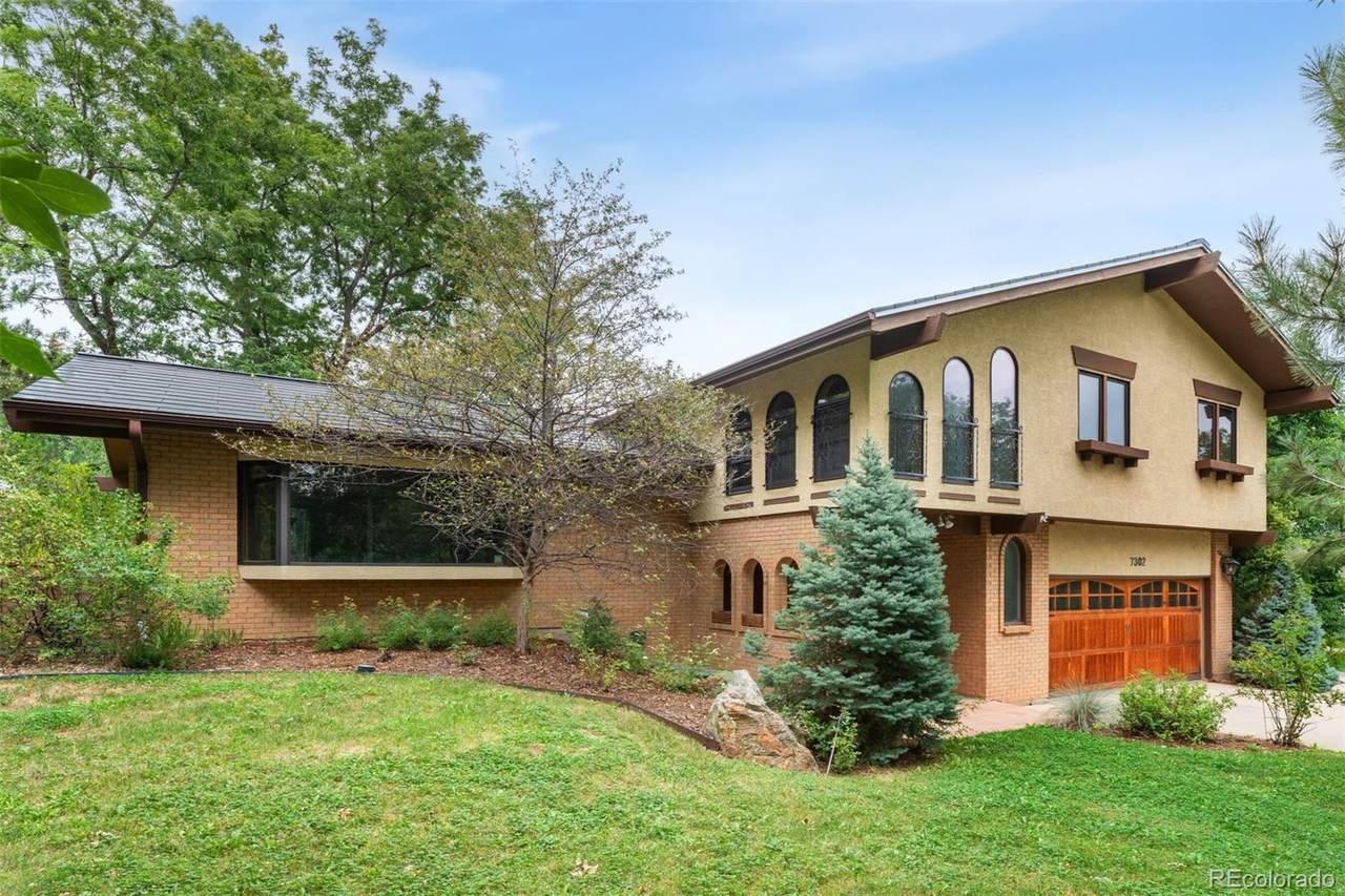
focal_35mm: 16
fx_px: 598
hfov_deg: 96.7
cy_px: 448
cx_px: 672
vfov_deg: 73.7
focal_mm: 16
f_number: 9
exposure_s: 1/160
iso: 800
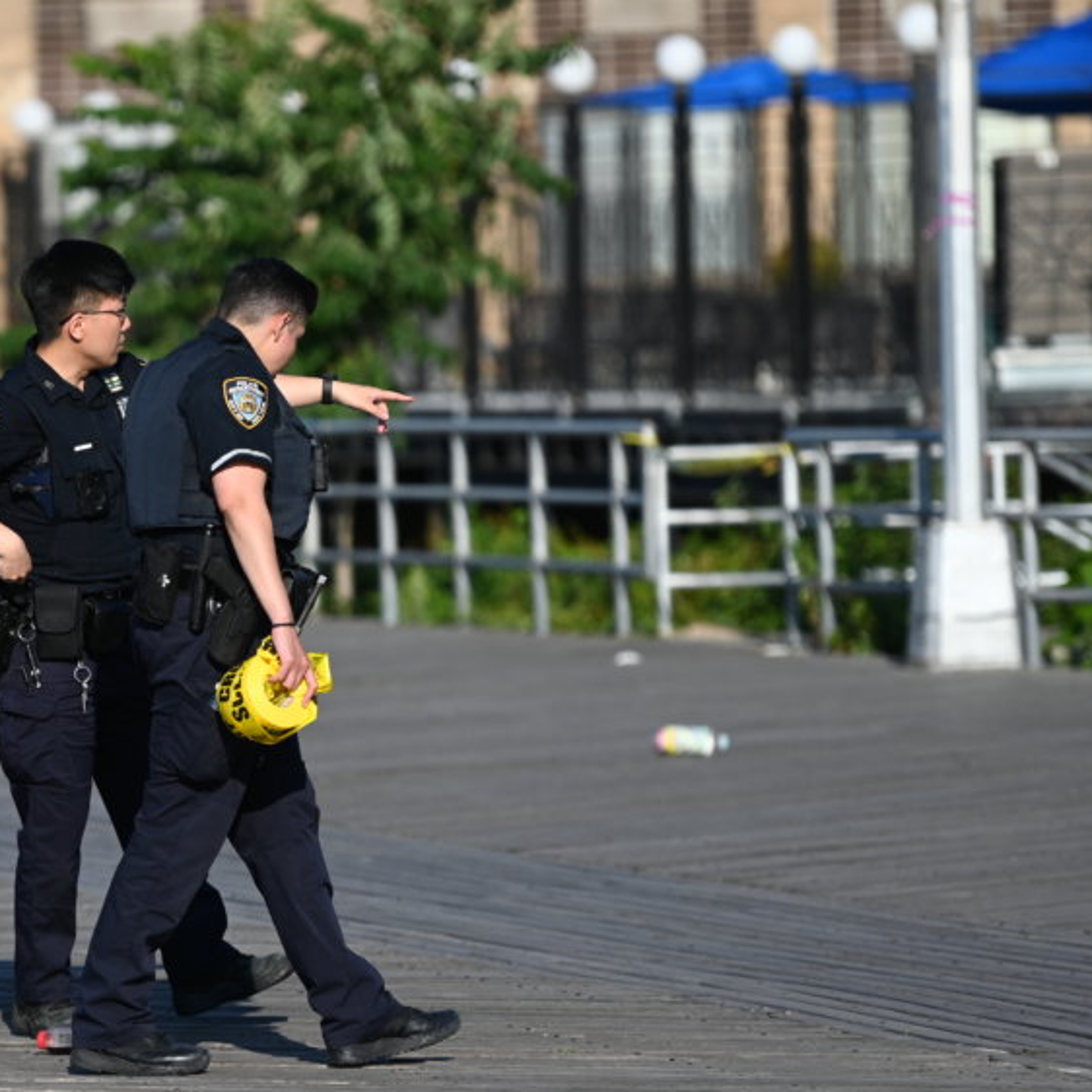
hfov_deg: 4.3
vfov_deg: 4.3
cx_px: -70
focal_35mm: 411
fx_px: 14669
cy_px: 706
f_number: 2.8
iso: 110
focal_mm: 170
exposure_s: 1/2500
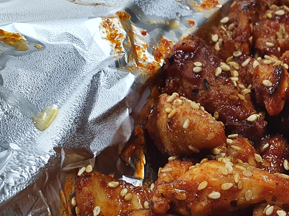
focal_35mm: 68
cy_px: 218
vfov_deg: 20.9
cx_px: 315
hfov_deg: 26.4
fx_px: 568
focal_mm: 4.32
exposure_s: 1/40
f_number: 2.4
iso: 160
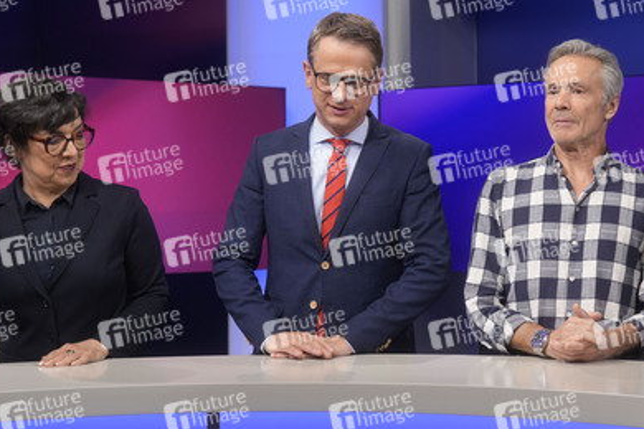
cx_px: 328
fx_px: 930
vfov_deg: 26.0
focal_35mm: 52
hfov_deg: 38.2
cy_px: 206
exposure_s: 1/200
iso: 640
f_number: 2.2
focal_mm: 30
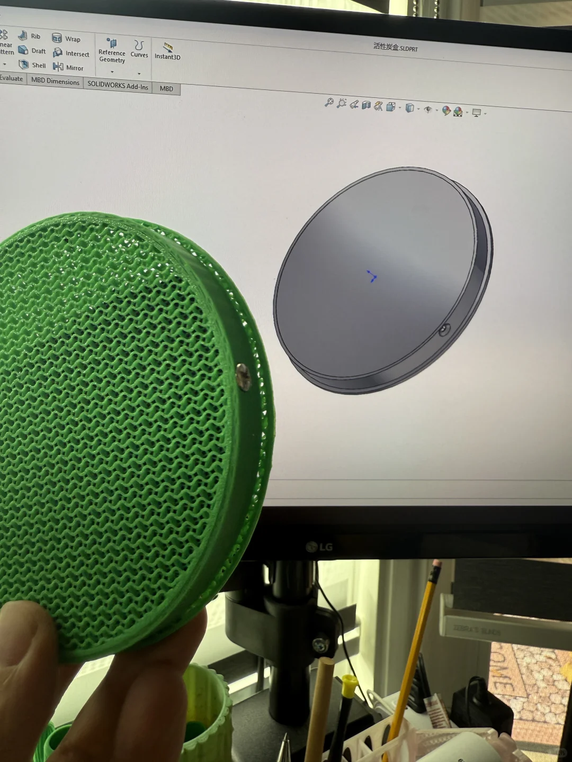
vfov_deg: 71.6
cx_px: 286
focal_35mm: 24
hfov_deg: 56.8
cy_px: 381
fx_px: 529
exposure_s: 1/99
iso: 80
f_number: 2.2
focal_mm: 2.22
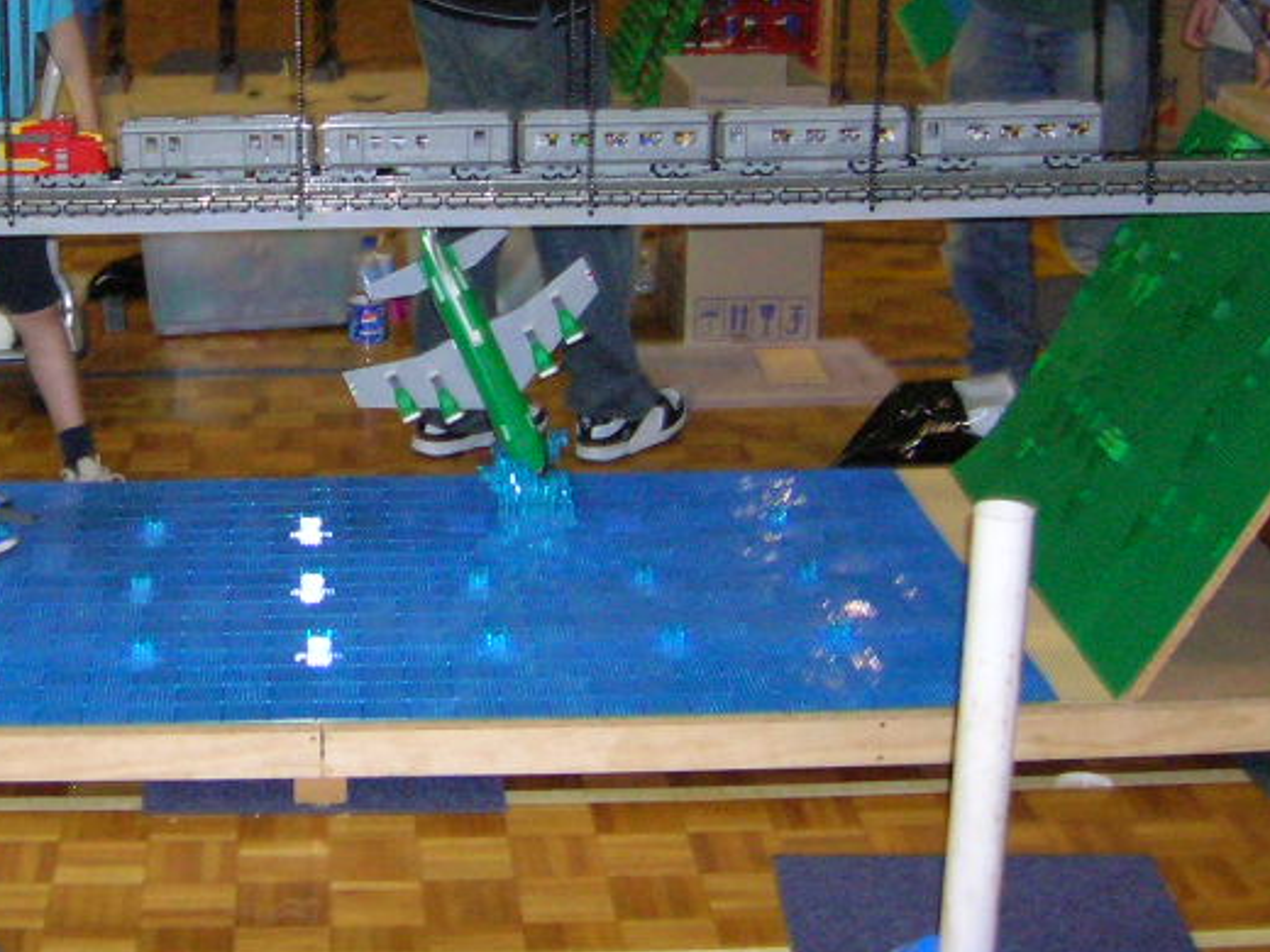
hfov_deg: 28.3
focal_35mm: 67
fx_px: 2458
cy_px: 310
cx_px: 239
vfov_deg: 21.8
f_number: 2.9
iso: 200
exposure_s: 1/60.1
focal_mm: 5.7
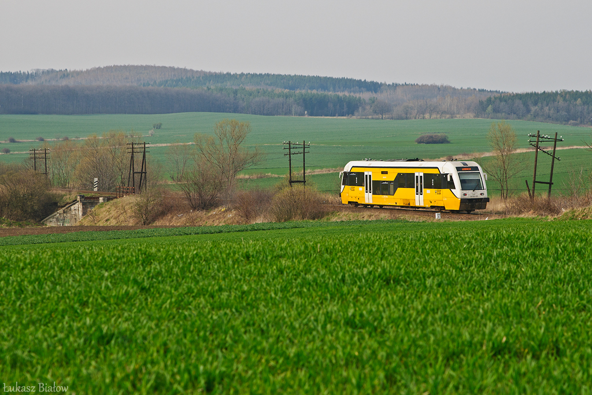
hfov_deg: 15.9
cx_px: 296
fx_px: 2121
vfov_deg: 10.6
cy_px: 198
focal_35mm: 129
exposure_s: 1/500
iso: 200
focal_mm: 86
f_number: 6.3
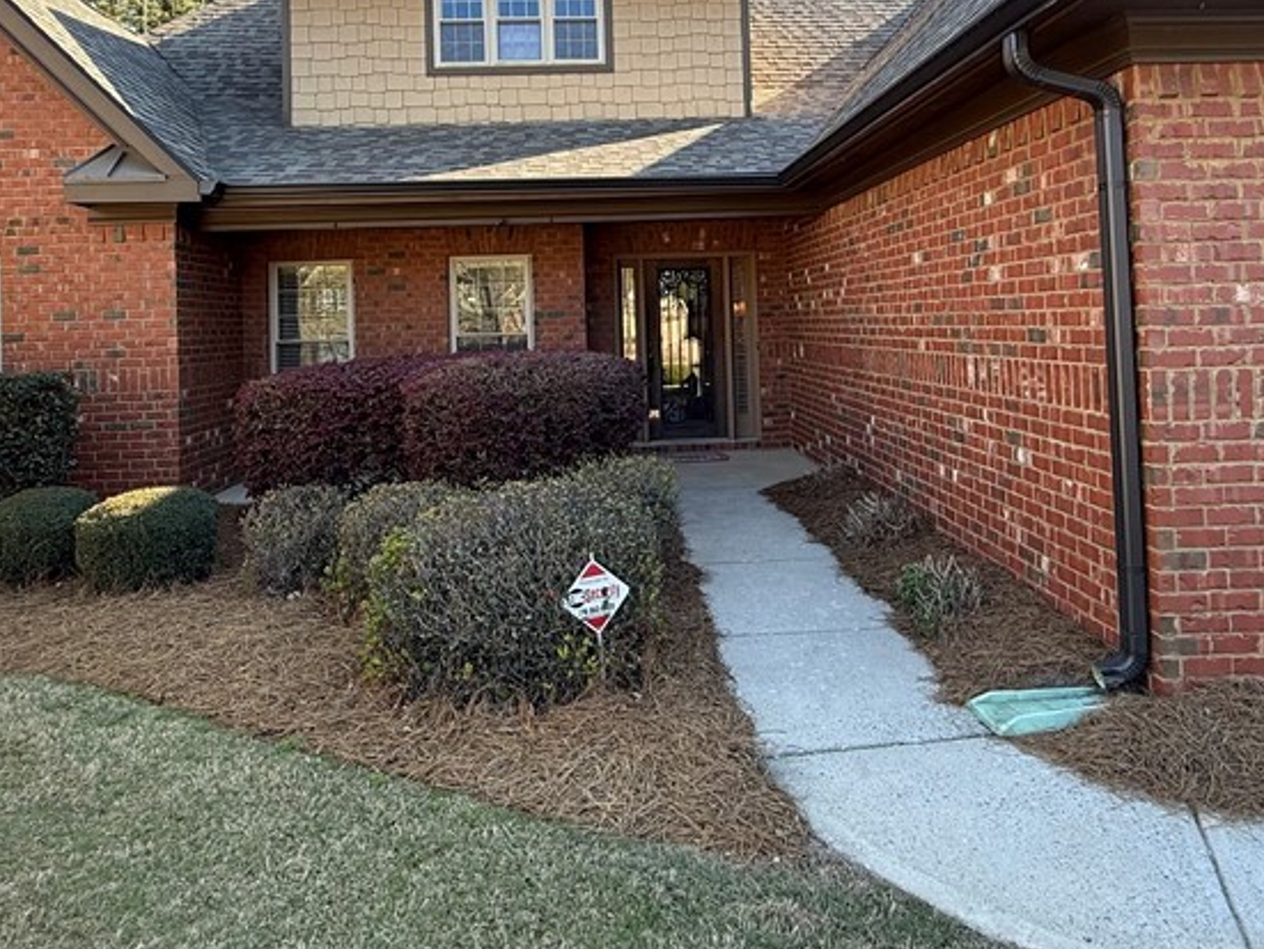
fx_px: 950
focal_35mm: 26
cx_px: 649
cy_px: 296
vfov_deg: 51.8
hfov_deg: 67.3
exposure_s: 1/179
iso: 64
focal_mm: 2.22
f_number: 2.2
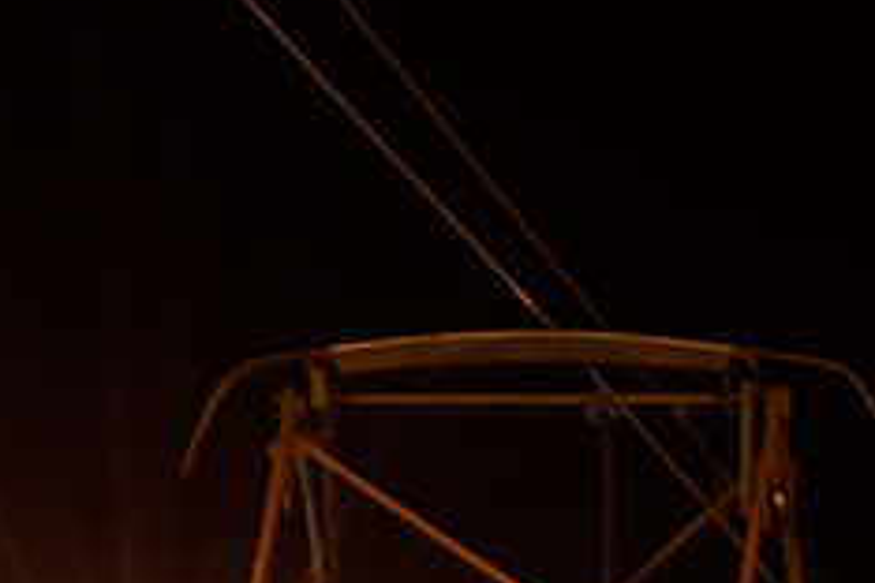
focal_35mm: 385
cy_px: 1345
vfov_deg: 3.5
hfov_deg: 5.4
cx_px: 430
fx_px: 9357
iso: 100
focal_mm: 50
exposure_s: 3
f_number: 10
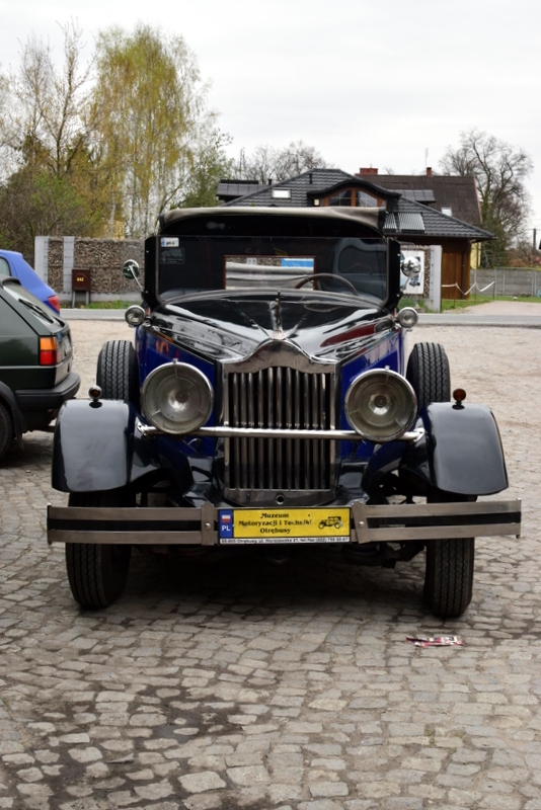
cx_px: 270
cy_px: 405
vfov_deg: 37.8
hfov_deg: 25.8
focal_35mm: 52
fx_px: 1182
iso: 400
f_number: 10
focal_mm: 35
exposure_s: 1/250
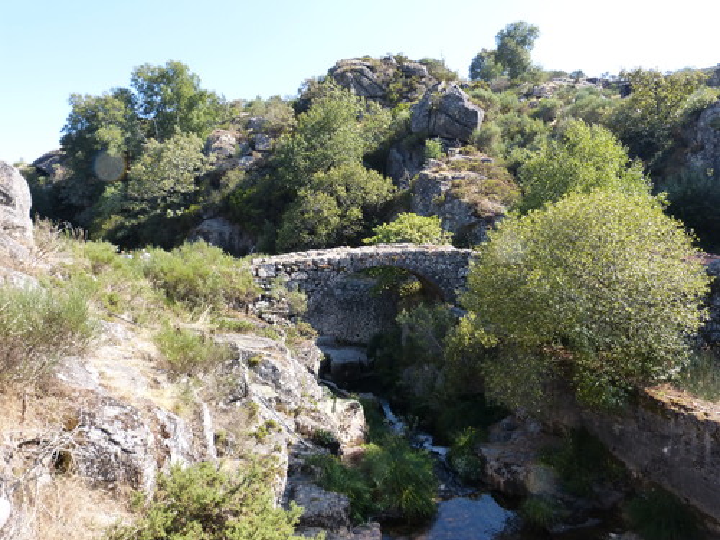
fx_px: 520
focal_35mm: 25
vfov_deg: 54.9
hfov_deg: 69.4
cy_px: 270
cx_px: 360
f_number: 4
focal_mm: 4.5
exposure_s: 1/250
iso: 160
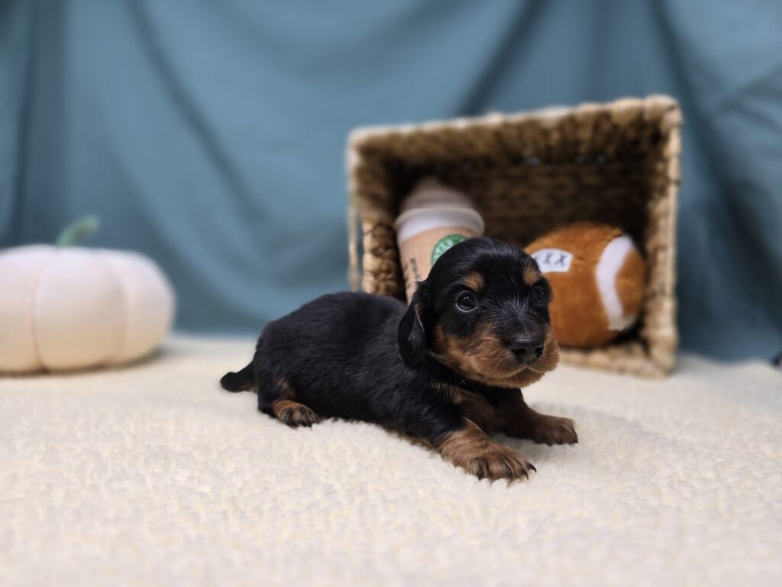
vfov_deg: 58.9
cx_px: 391
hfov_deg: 73.9
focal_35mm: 23
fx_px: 520
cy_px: 294
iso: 64
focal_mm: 6.3
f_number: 1.7
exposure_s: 1/120
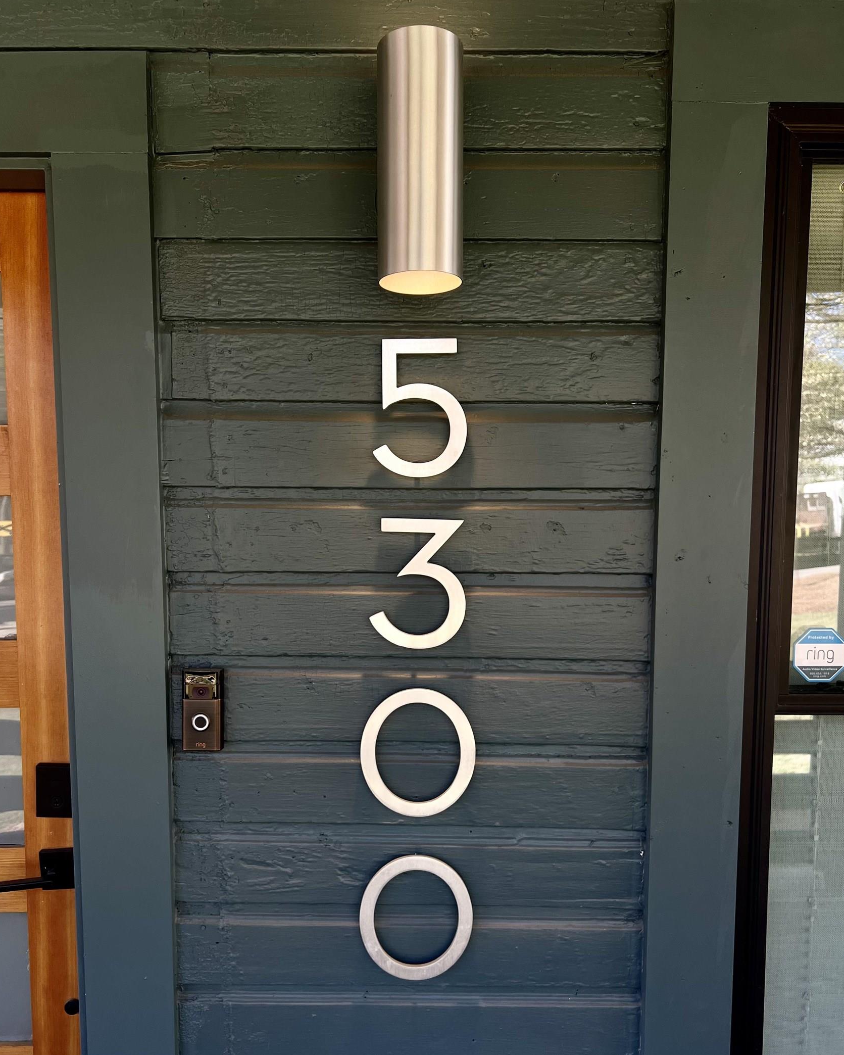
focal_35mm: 28
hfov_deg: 51.5
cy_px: 577
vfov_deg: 62.1
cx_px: 422
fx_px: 874
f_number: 1.5
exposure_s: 1/555
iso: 50
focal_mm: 5.7
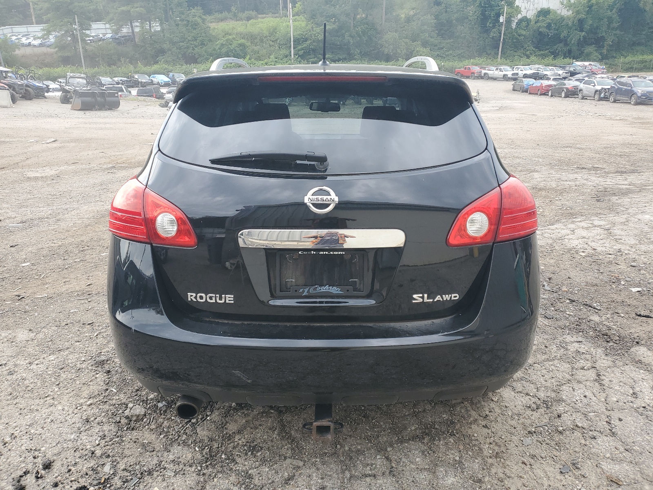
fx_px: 490
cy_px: 245
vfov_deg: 53.1
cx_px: 326
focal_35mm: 26
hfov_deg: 67.3
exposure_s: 1/345
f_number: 1.5
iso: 50
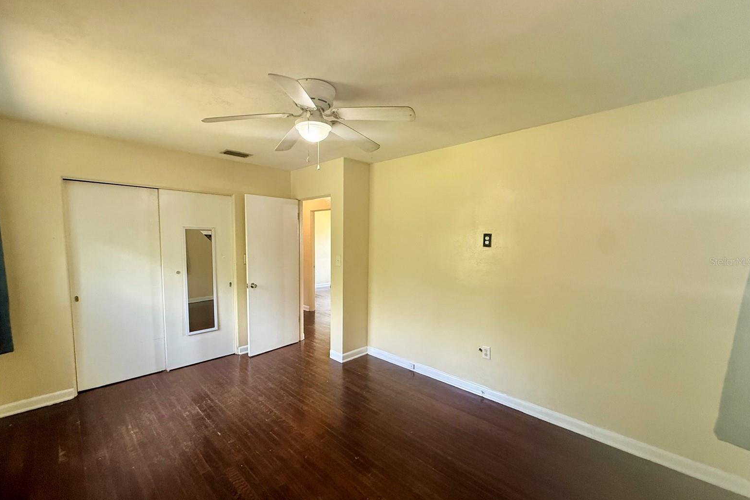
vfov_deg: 77.3
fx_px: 312
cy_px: 261
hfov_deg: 100.4
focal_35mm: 15
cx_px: 369
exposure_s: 1/120
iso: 320
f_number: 2.2
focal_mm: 2.22
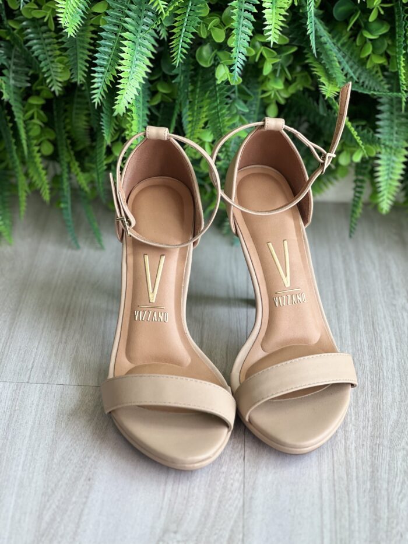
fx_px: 1210
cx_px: 204
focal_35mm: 77
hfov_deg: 19.1
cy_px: 272
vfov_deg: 25.3
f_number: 2.8
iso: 100
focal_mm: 9
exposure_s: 1/120
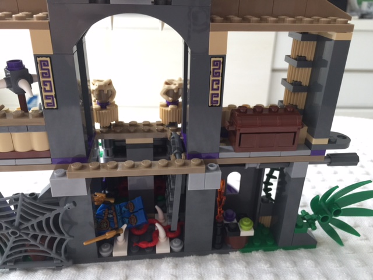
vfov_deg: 48.2
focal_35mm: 29
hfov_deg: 61.7
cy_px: 140
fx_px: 312
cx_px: 186
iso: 50
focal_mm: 4.15
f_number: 2.2
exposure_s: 1/30
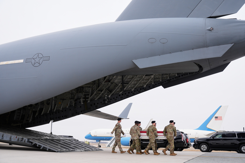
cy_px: 82
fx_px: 252
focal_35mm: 37
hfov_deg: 51.9
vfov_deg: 36.0
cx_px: 122
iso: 320
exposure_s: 1/1250
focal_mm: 37
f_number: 3.5
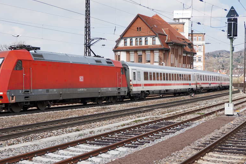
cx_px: 112
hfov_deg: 34.1
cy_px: 85
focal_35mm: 59
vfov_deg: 23.0
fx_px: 401
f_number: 4.5
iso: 250
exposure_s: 1/2000
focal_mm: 25
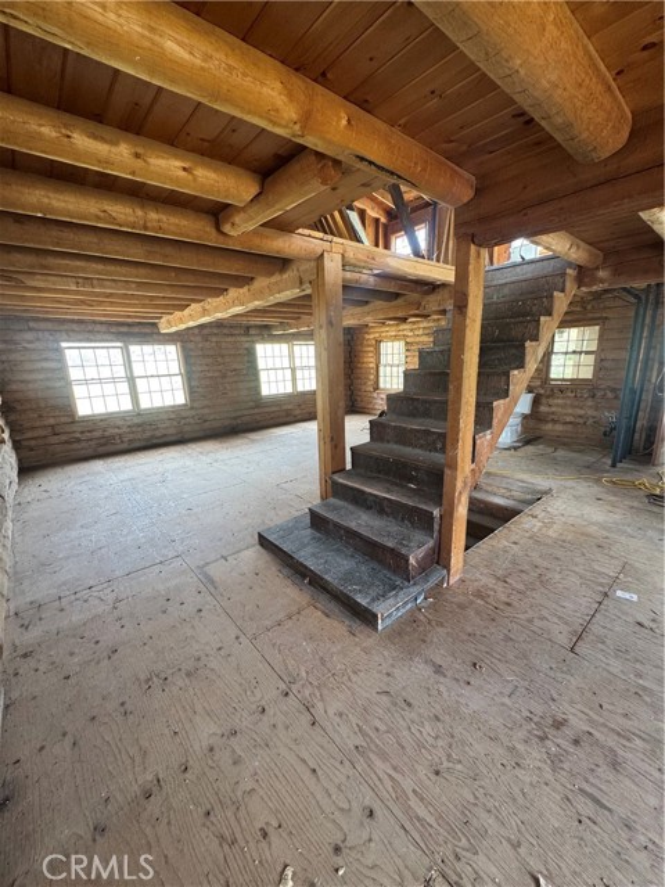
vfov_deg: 102.1
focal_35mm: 14
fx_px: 359
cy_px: 444
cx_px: 332
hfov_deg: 85.7
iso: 200
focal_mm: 2.22
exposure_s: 1/99
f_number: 2.2
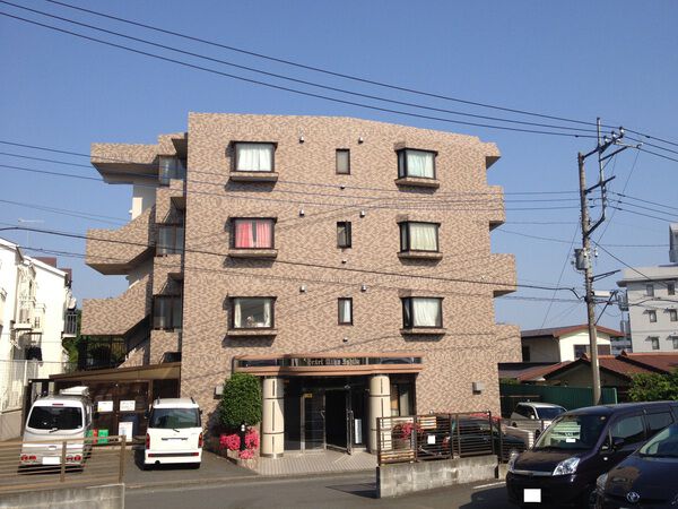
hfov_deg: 52.6
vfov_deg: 40.7
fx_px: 686
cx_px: 339
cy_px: 254
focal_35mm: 35
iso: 50
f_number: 2.4
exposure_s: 1/1727
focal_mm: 4.28
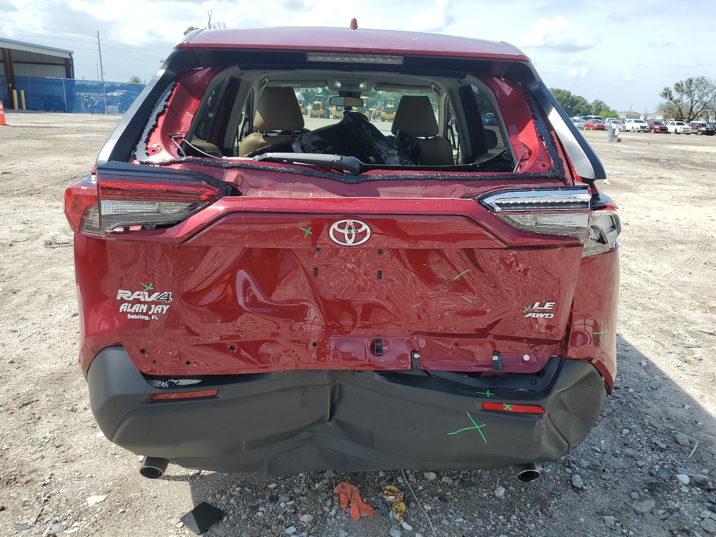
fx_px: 559
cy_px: 275
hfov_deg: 65.3
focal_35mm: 27
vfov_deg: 51.4
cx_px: 365
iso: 50
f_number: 1.5
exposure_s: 1/2000
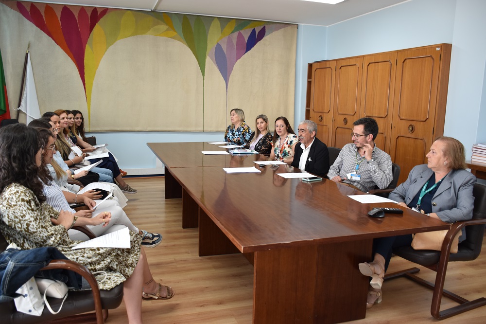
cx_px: 243
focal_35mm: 30
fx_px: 405
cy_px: 162
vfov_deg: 43.6
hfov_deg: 61.9
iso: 450
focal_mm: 20
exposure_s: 1/60
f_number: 4
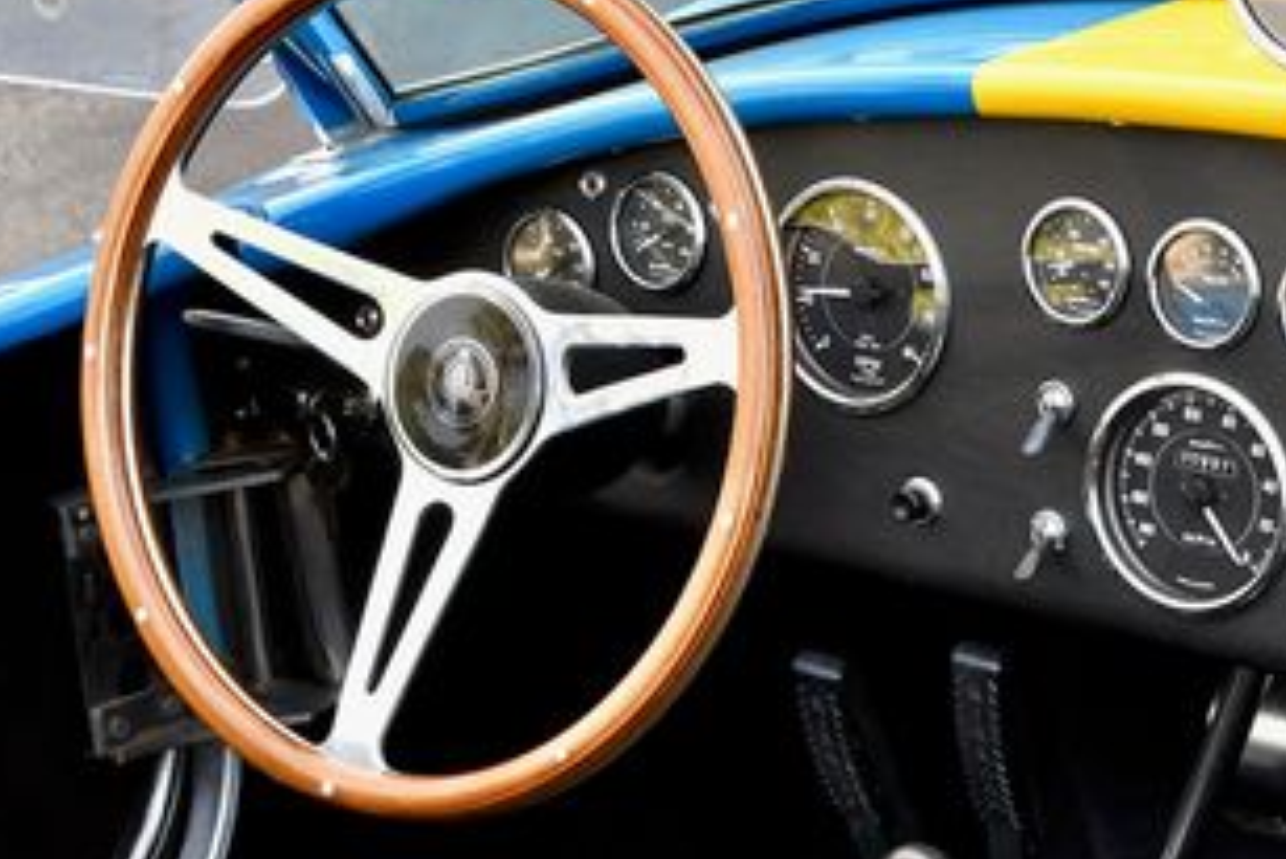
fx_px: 3574
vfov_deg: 13.6
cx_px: 1248
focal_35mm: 100
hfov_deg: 19.9
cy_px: 698
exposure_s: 1/80
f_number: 7.1
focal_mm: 32
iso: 400
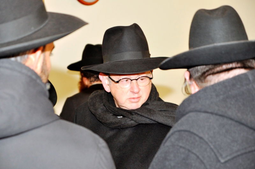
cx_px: 128
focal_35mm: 105
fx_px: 743
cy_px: 84
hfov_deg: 19.5
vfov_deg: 13.0
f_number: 5
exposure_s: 1/80
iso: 800
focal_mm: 70
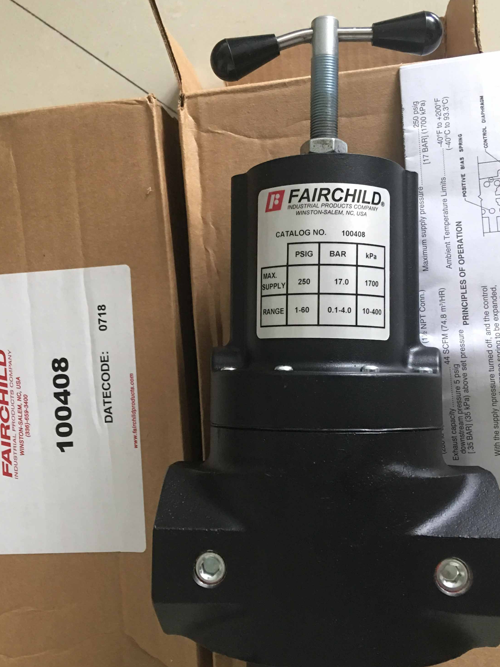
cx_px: 241
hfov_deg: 36.0
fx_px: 770
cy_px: 334
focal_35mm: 40
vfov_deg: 46.8
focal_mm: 4.15
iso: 100
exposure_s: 1/17
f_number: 2.2
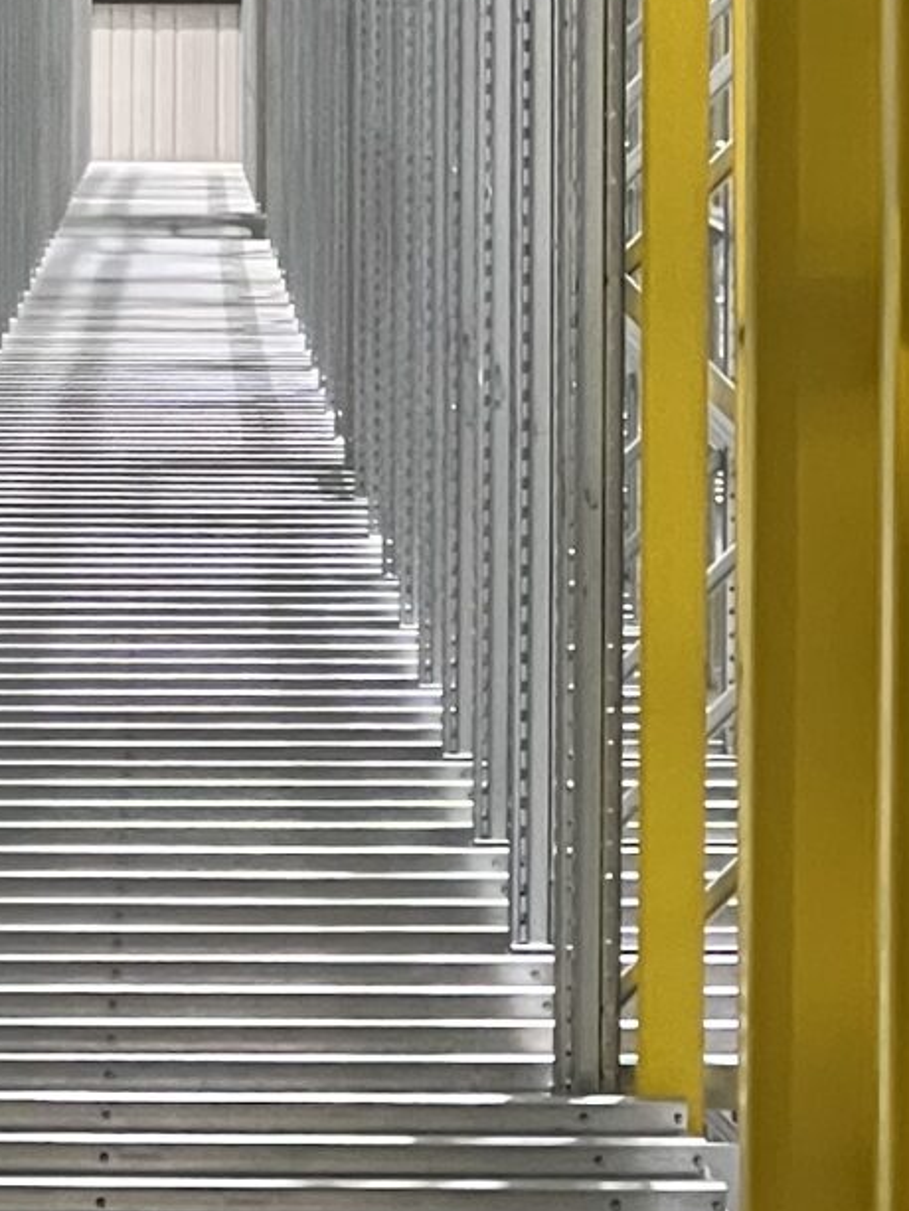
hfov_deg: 4.4
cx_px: 65
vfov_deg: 5.9
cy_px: 266
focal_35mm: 335
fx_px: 11725
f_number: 2.8
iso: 500
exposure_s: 1/33
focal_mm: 9
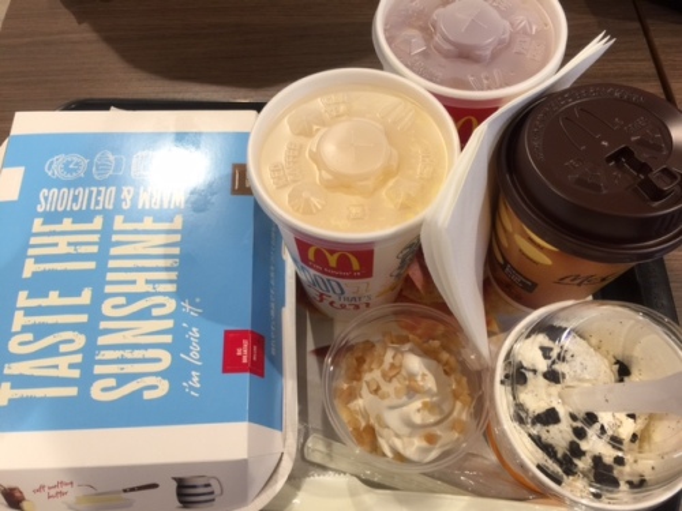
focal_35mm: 29
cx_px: 341
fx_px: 571
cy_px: 256
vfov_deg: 48.2
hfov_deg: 61.7
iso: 32
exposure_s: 1/30
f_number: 2.2
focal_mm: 4.15
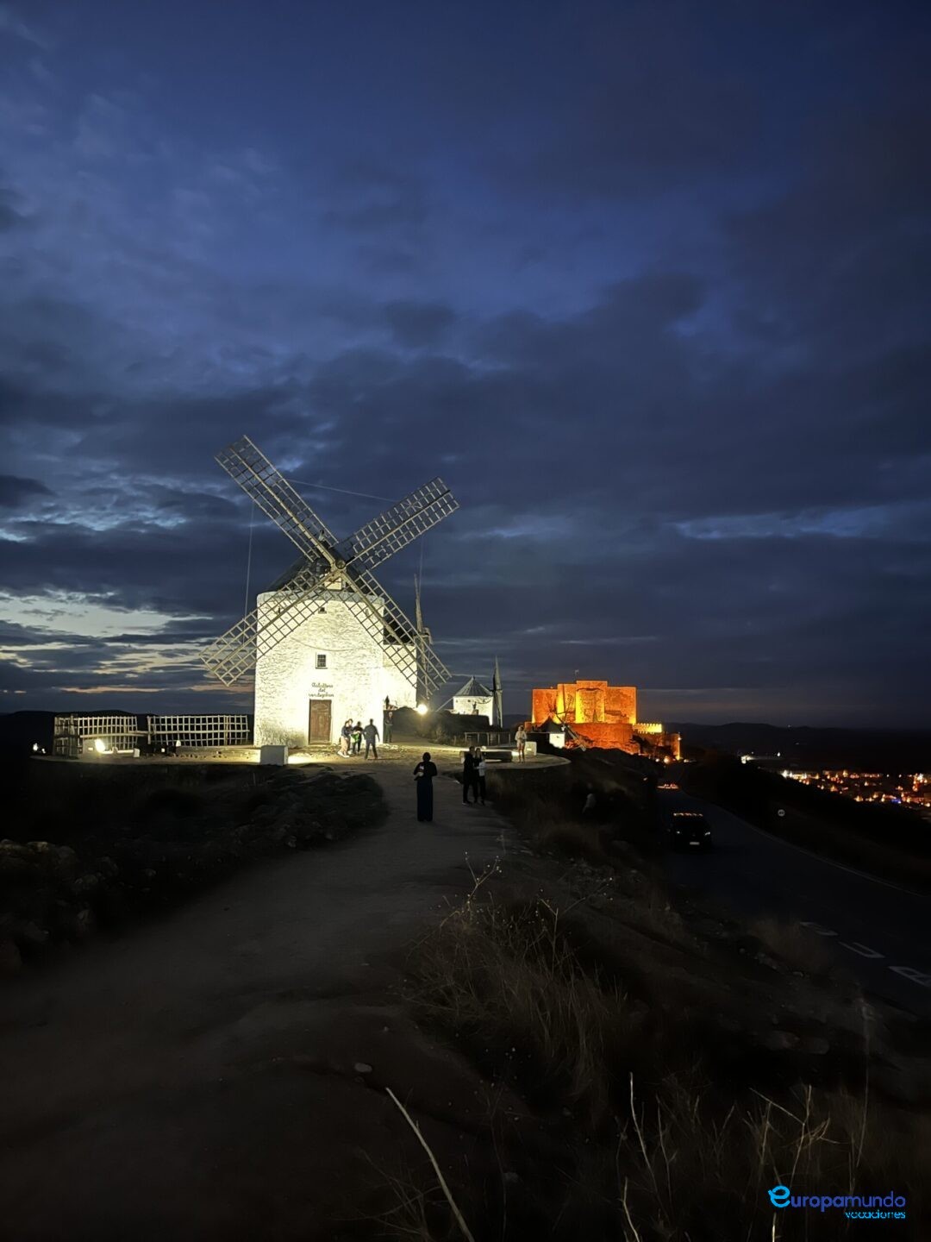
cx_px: 466
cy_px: 621
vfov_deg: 67.3
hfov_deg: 53.1
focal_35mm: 26
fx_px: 932
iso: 1000
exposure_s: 1/9
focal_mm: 5.1
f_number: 1.6
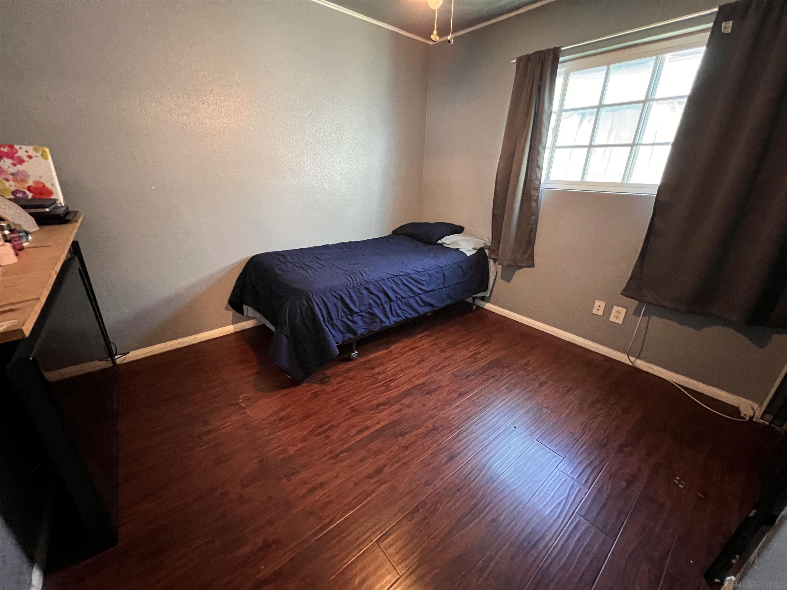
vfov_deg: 89.9
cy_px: 295
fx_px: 296
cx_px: 394
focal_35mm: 13
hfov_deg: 106.2
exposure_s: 1/30
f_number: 1.8
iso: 1000
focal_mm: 1.57
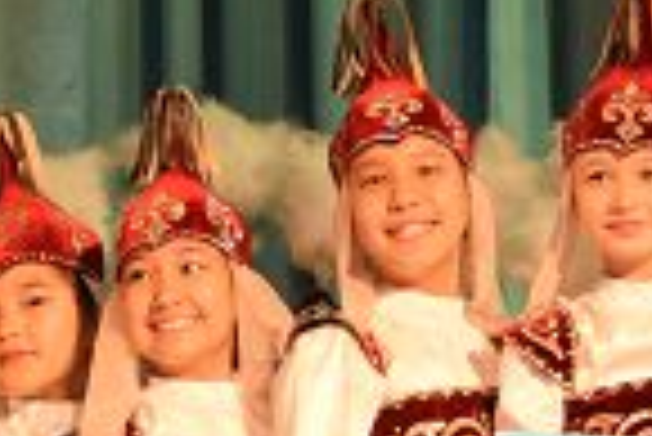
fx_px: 4685
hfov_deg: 7.9
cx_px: 773
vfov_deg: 5.3
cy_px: 438
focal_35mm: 258
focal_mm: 25
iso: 800
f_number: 4
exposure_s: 1/30
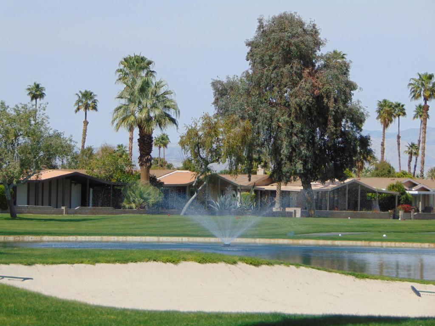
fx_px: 2061
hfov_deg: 12.0
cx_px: 218
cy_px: 163
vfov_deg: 9.1
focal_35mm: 164
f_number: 4
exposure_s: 1/1000
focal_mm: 29.5
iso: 80
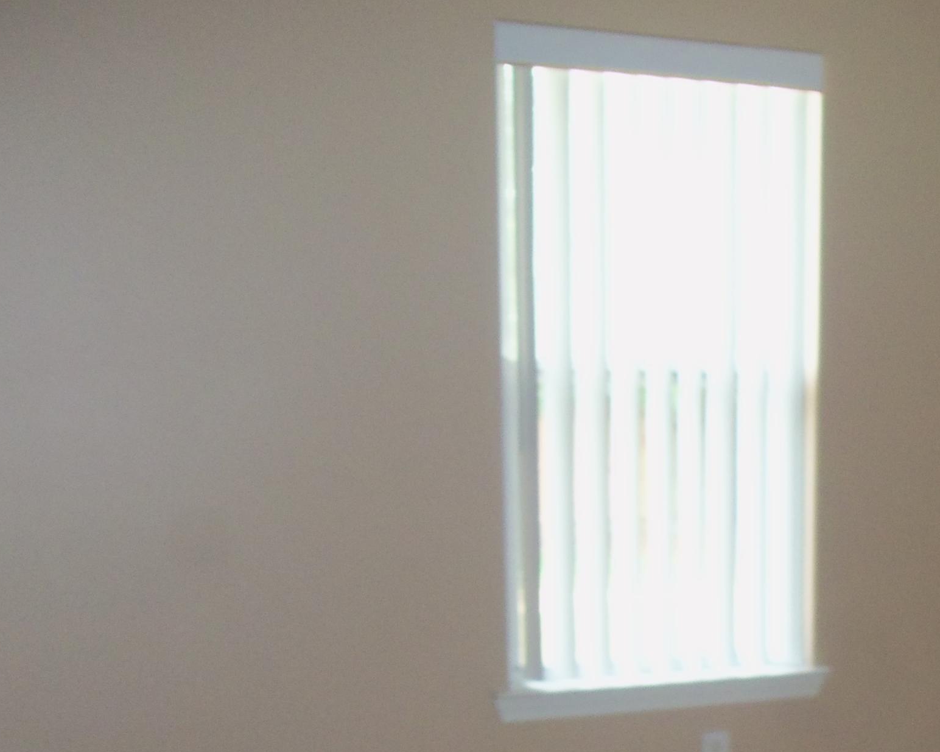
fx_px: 1530
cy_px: 684
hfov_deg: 33.2
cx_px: 748
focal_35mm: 55
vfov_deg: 26.6
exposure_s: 1/30
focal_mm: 5.2
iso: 160
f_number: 3.4
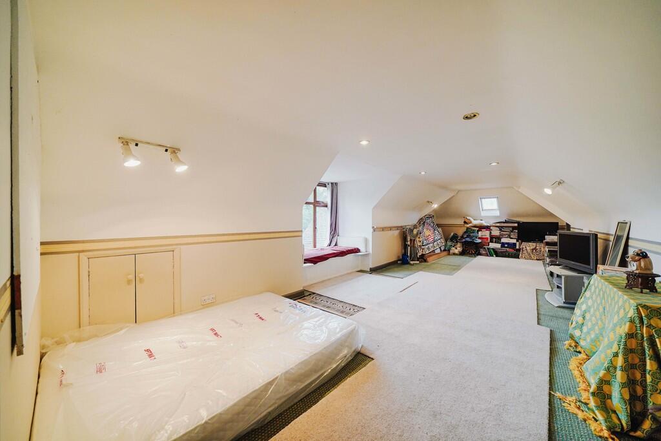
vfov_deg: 90.0
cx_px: 330
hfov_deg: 112.6
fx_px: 220
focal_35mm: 12
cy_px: 220
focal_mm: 12
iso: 500
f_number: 4.5
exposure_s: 1/45
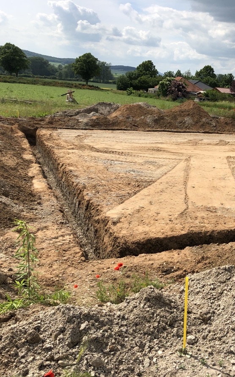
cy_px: 189
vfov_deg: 49.3
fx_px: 410
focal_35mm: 40
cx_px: 240
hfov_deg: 29.6
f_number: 1.8
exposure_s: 1/2208
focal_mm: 4
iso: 20
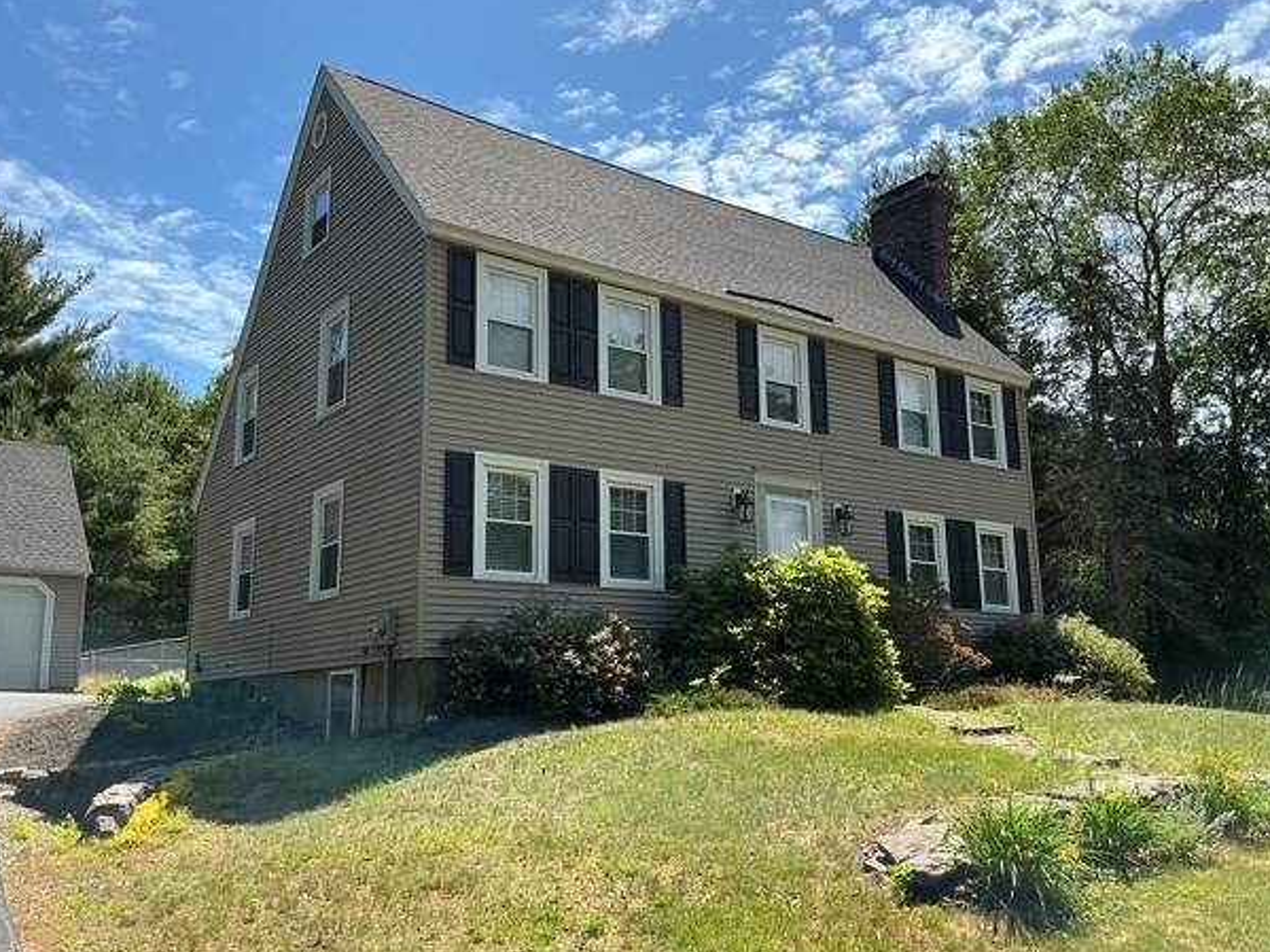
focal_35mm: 31
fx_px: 1137
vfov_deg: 45.4
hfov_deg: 58.4
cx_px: 653
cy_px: 498
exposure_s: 1/997
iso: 25
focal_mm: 3
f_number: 1.8
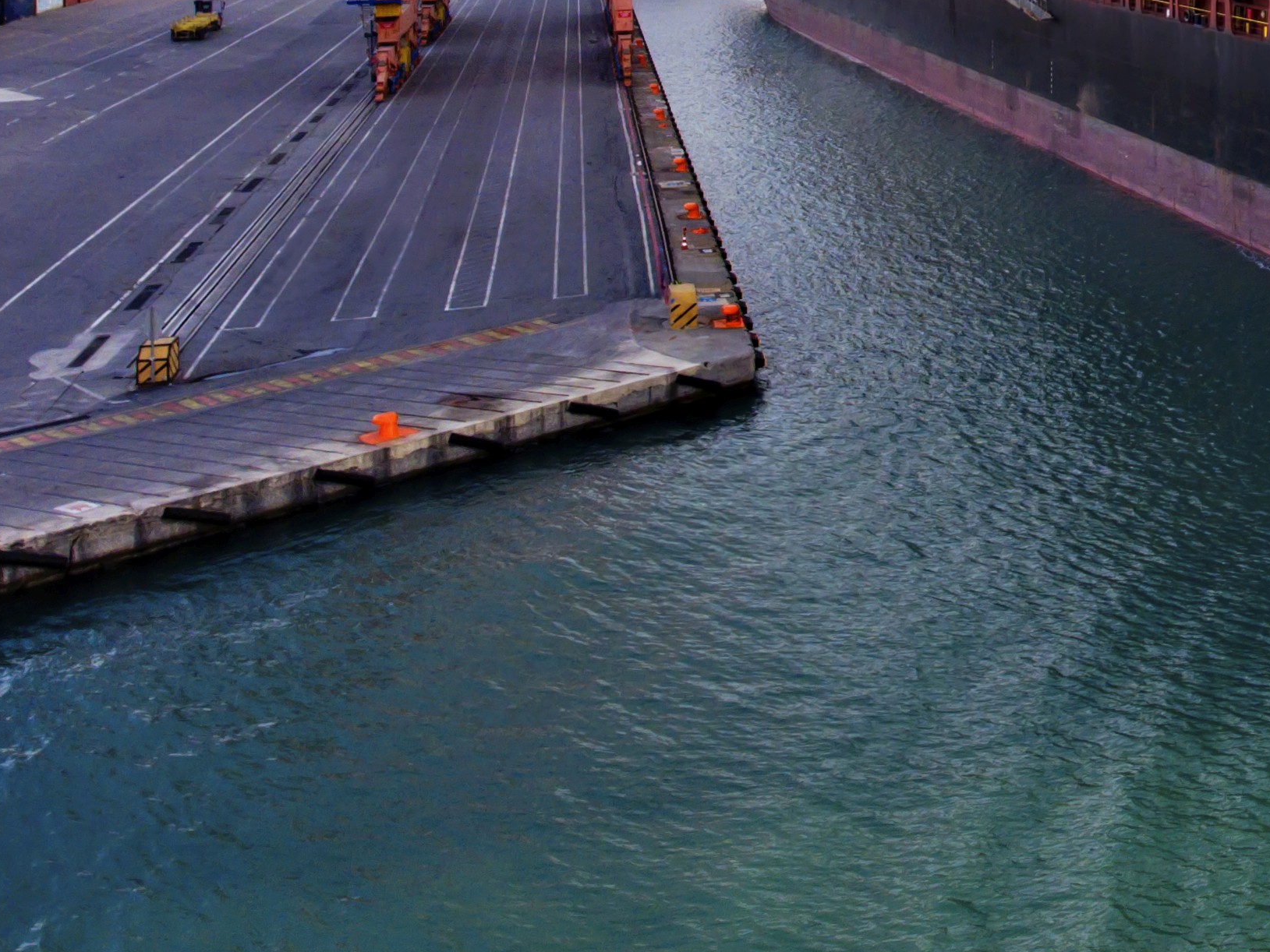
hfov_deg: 34.1
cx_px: 1376
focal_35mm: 49
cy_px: -132
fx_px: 1798
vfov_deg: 26.9
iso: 138
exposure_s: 1/25
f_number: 2.8
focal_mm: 3.61
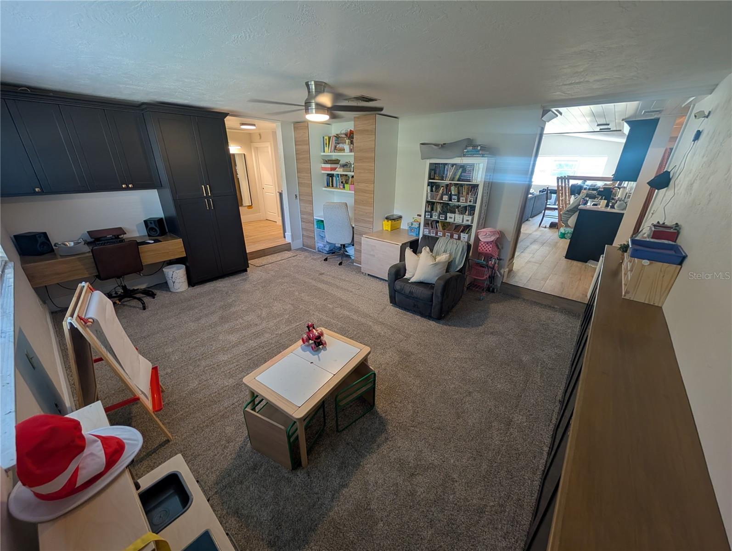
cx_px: 366
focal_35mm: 12
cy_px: 276
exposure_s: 1/40
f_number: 1.7
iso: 70
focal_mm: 2.02
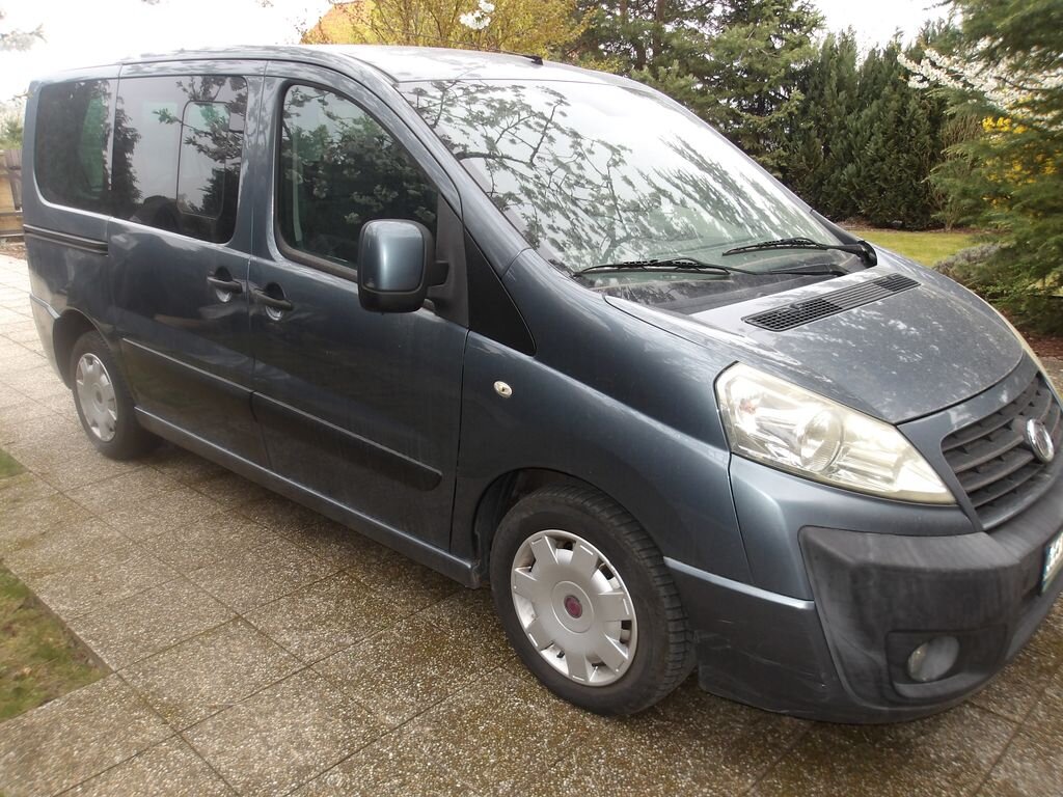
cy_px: 398
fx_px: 829
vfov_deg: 51.4
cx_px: 532
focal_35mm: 27
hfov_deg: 65.3
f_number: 3
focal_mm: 4.9
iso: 100
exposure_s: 1/36
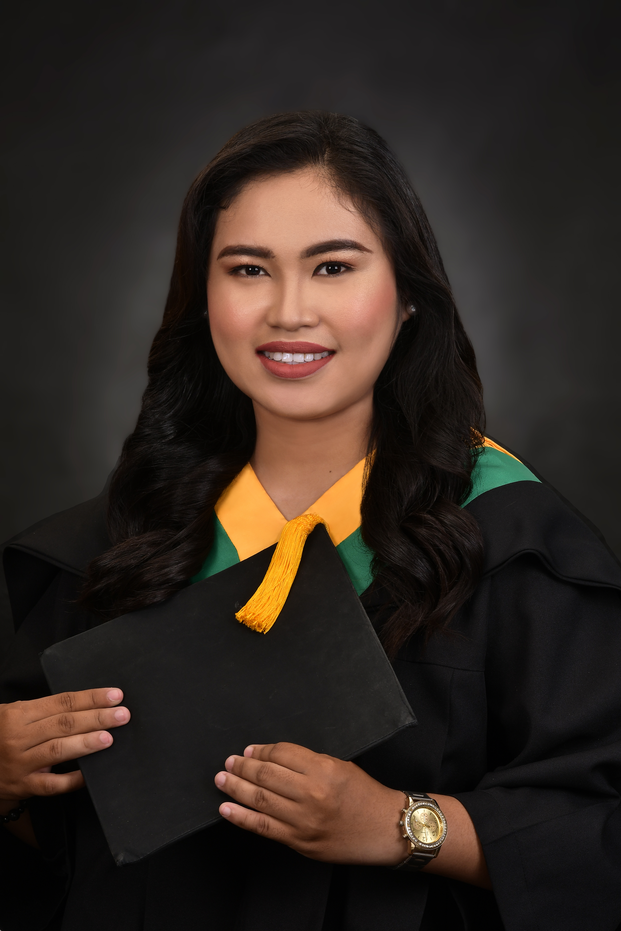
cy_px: 466
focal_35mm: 127
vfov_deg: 16.1
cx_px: 310
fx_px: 3286
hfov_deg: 10.8
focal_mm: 85
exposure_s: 1/125
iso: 160
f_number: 11
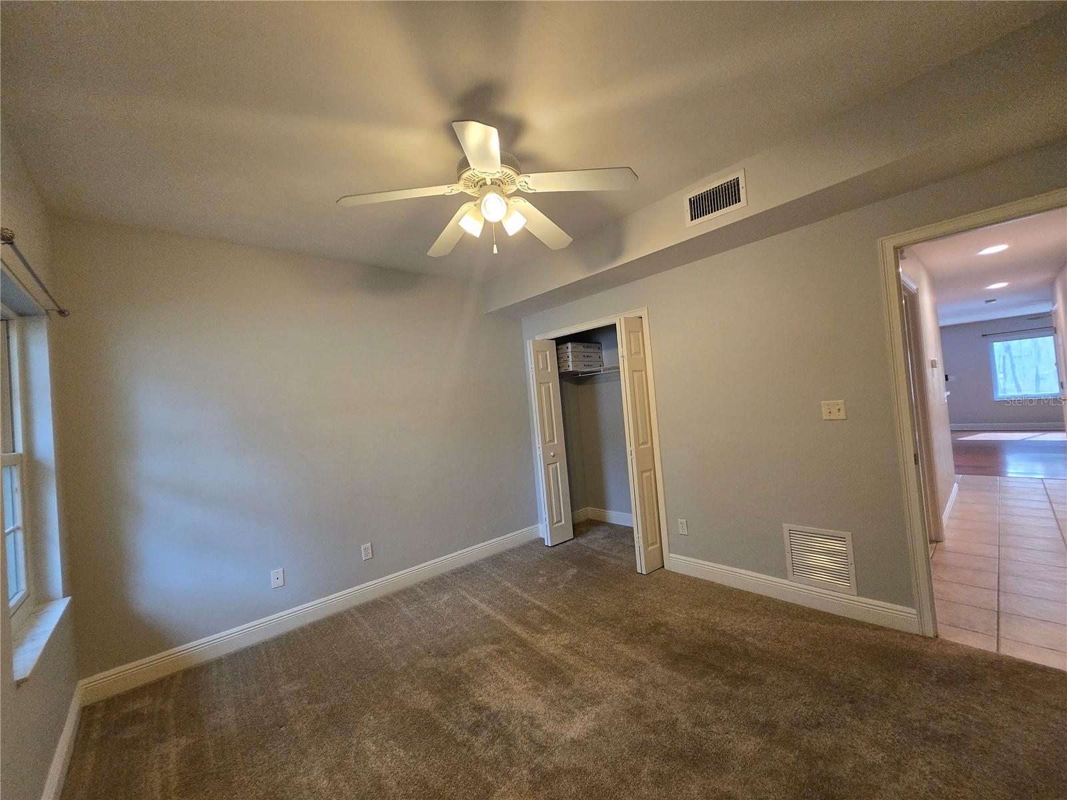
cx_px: 534
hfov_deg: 106.2
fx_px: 401
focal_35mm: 13
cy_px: 400
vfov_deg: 89.9
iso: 200
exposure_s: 1/60
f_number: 2.2
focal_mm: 1.7
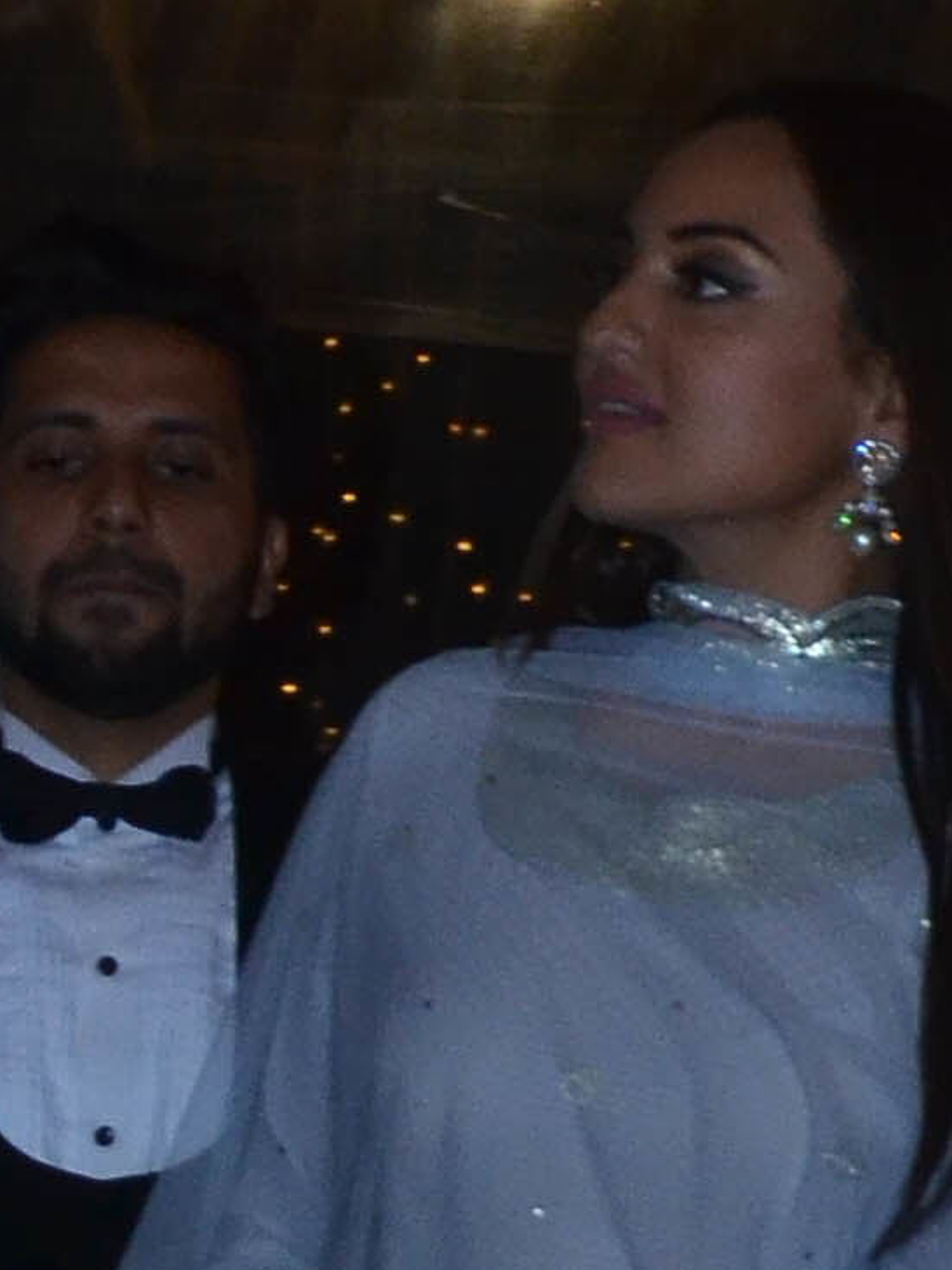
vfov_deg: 7.7
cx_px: -545
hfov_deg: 5.8
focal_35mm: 253
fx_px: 9275
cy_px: 2019
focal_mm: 26
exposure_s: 1/200
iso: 800
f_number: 5.6
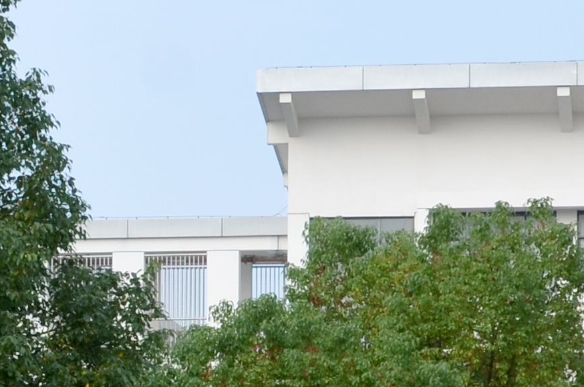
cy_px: 708
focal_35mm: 203
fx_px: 3286
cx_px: 29
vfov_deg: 6.6
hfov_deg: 10.1
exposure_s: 1/200
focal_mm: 24
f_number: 7.1
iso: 200
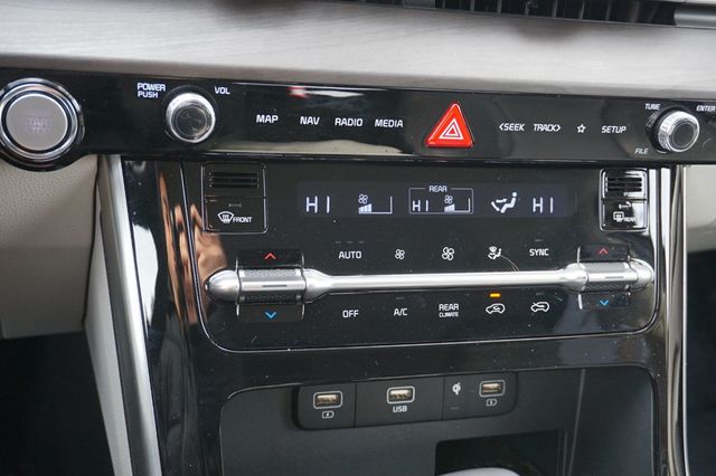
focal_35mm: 40
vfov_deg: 33.0
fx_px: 805
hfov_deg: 47.9
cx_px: 358
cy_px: 238
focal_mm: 27
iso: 640
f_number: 4.5
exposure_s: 1/60
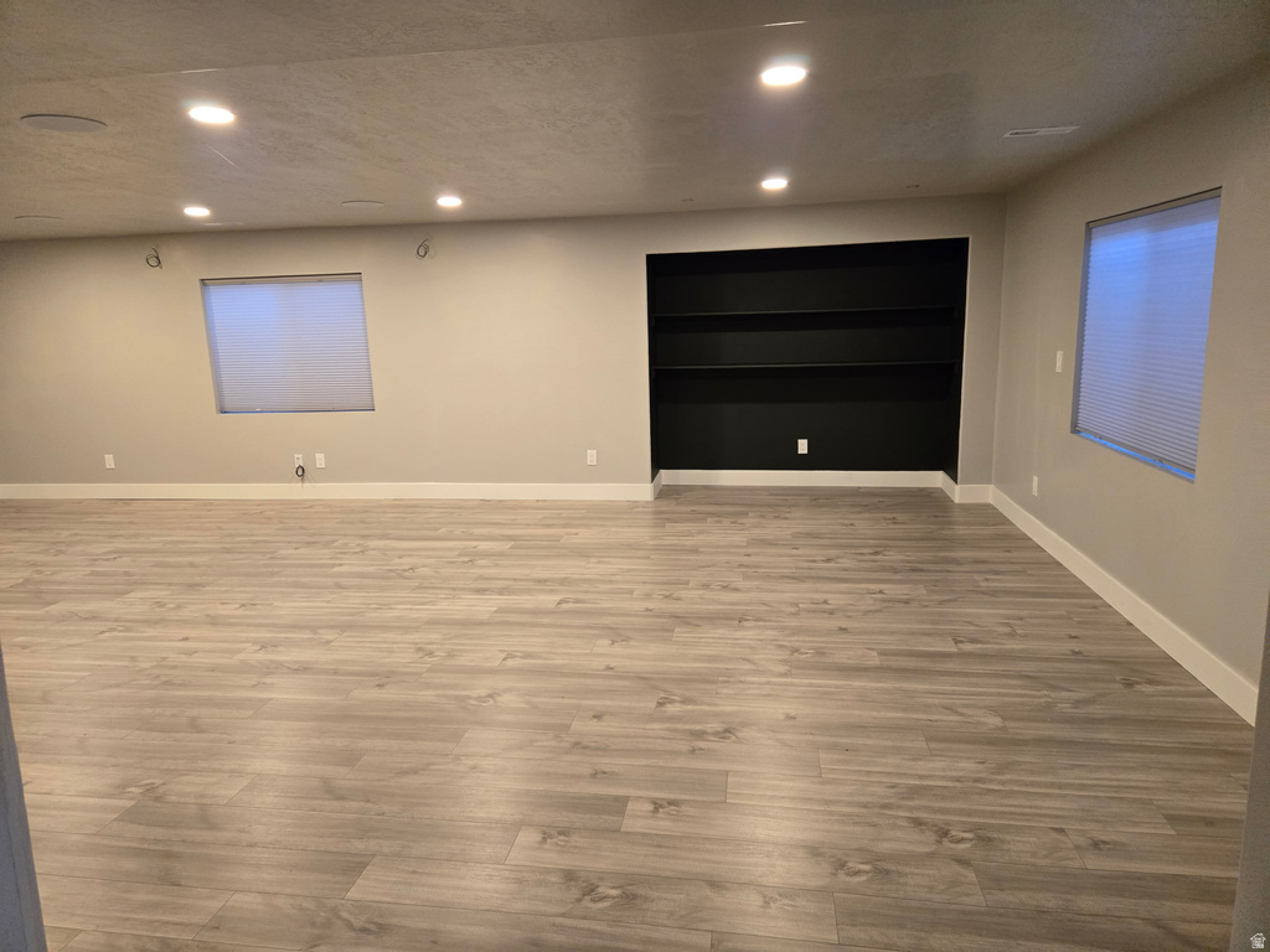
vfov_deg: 58.9
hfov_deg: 73.9
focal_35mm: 23
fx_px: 844
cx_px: 635
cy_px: 476
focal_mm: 5.4
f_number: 1.8
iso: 640
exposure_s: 1/120
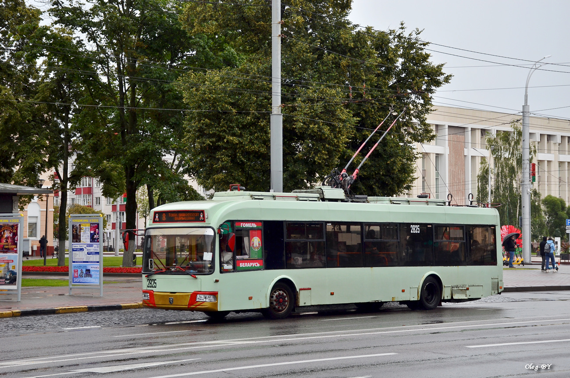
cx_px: 285
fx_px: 1232
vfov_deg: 17.4
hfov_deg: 26.0
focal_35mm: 78
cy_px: 189
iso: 400
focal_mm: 52
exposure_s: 1/320
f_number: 7.1
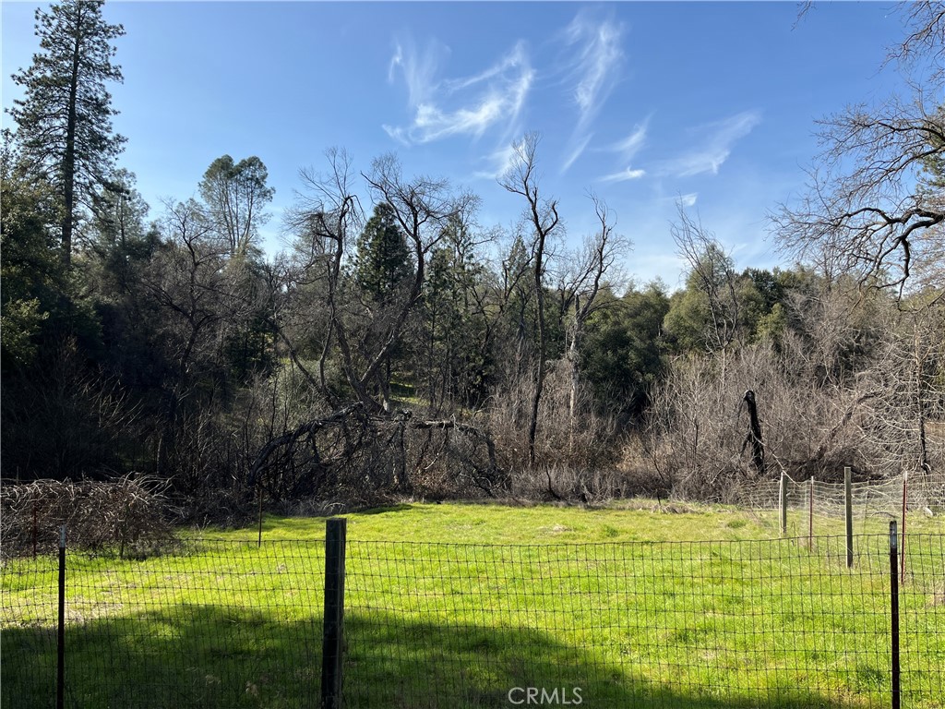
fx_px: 710
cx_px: 472
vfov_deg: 53.1
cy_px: 354
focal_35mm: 26
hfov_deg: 67.3
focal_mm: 5.1
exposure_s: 1/2513
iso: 50
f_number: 1.6
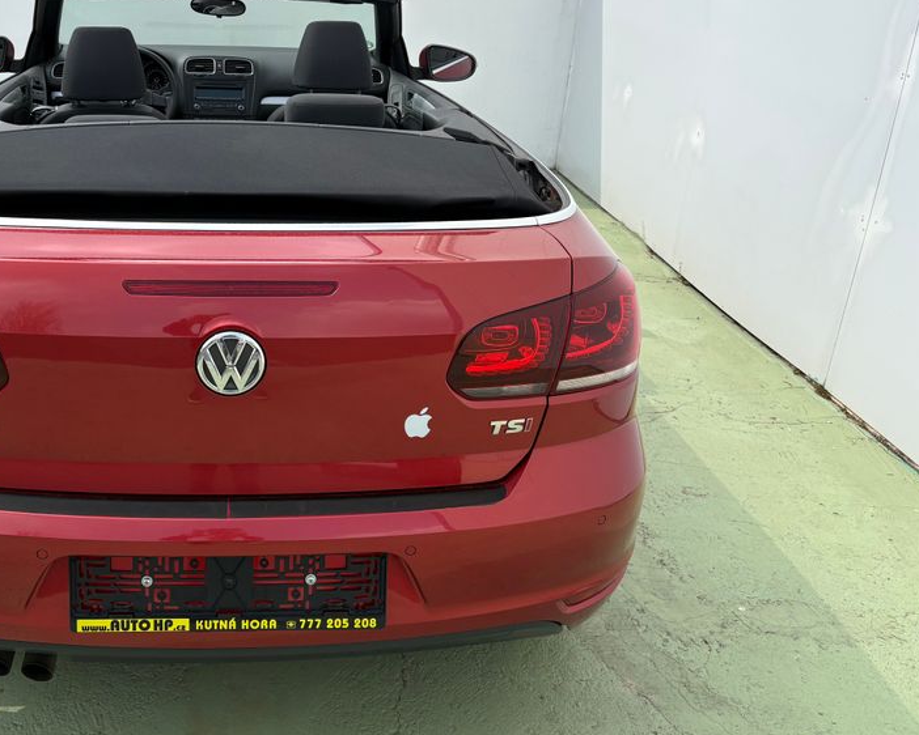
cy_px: 285
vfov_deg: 39.9
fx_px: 1007
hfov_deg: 47.6
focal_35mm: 37
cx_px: 257
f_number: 1.6
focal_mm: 5.96
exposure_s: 1/2985
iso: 50
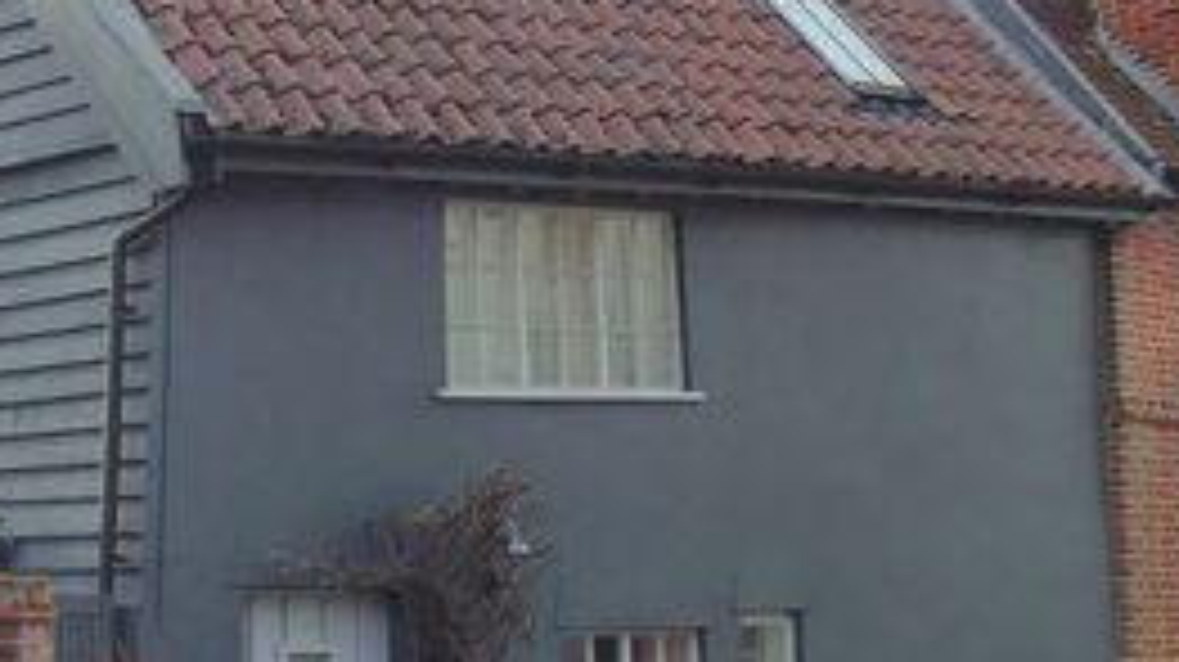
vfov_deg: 18.8
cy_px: 381
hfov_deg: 31.1
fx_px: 2000
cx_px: 81
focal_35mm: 64
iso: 80
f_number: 3.1
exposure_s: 1/100
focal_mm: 4
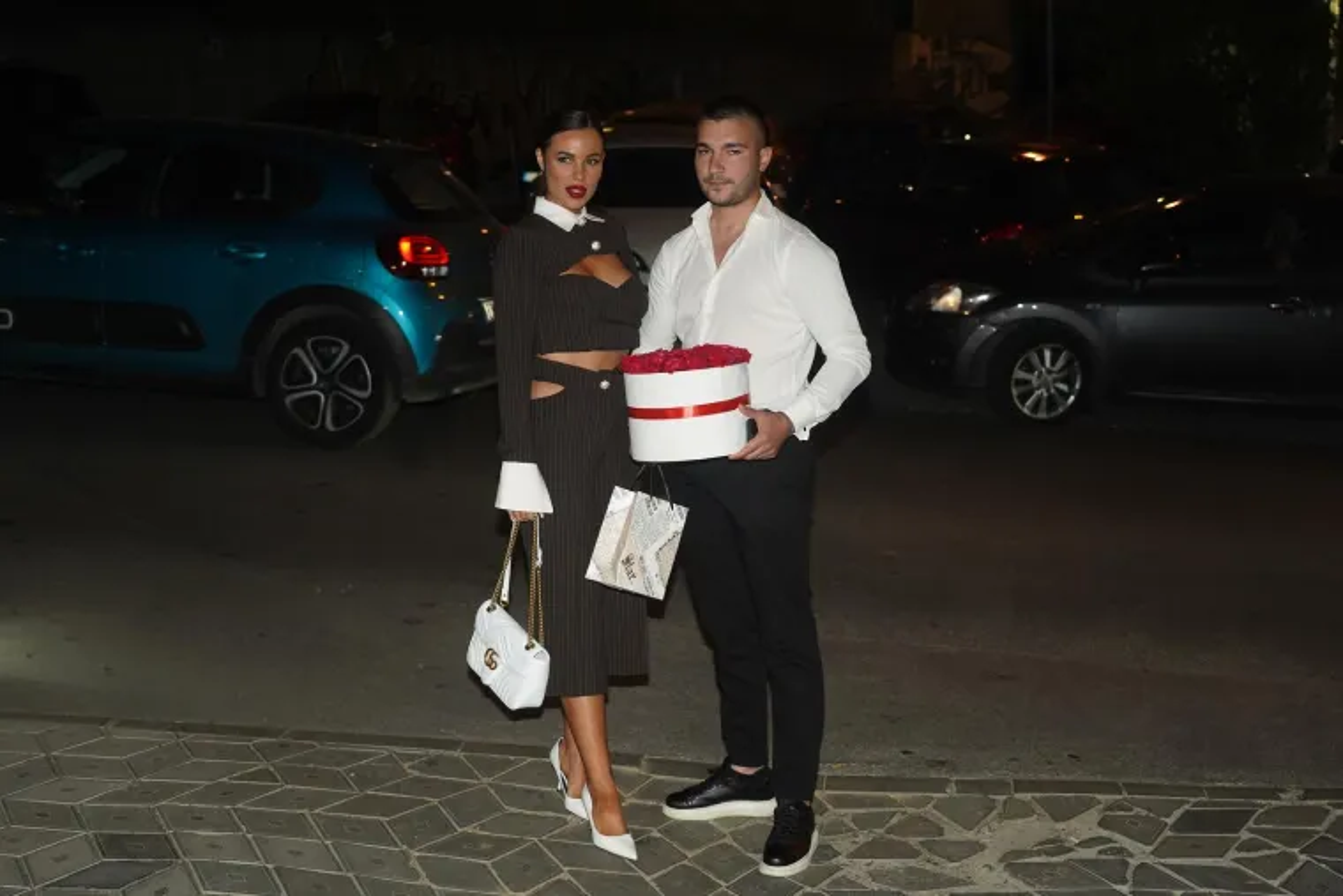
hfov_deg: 40.3
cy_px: 448
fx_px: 1828
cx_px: 672
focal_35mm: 49
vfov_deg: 27.5
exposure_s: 1/250
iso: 2000
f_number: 4
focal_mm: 49
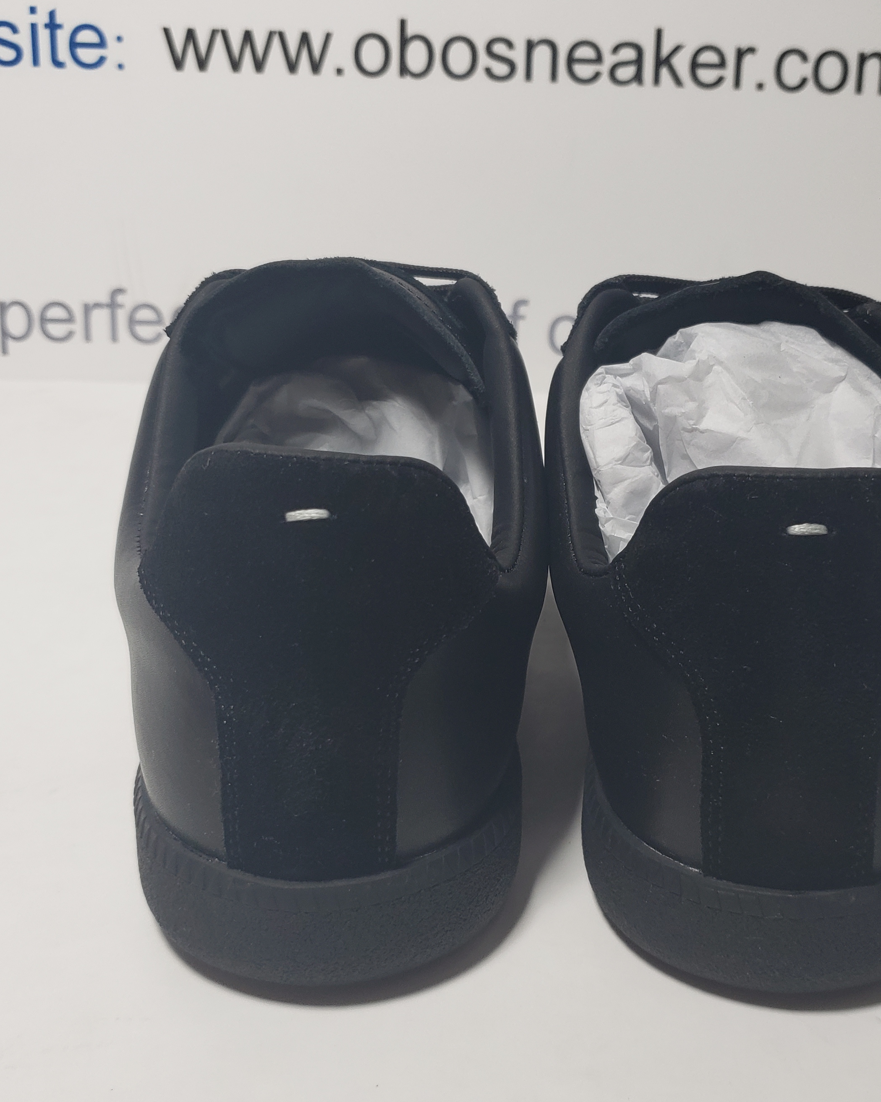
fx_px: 1271
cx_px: 497
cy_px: 616
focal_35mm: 39
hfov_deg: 38.2
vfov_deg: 46.8
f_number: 1.5
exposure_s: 1/379
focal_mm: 4.3
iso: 50
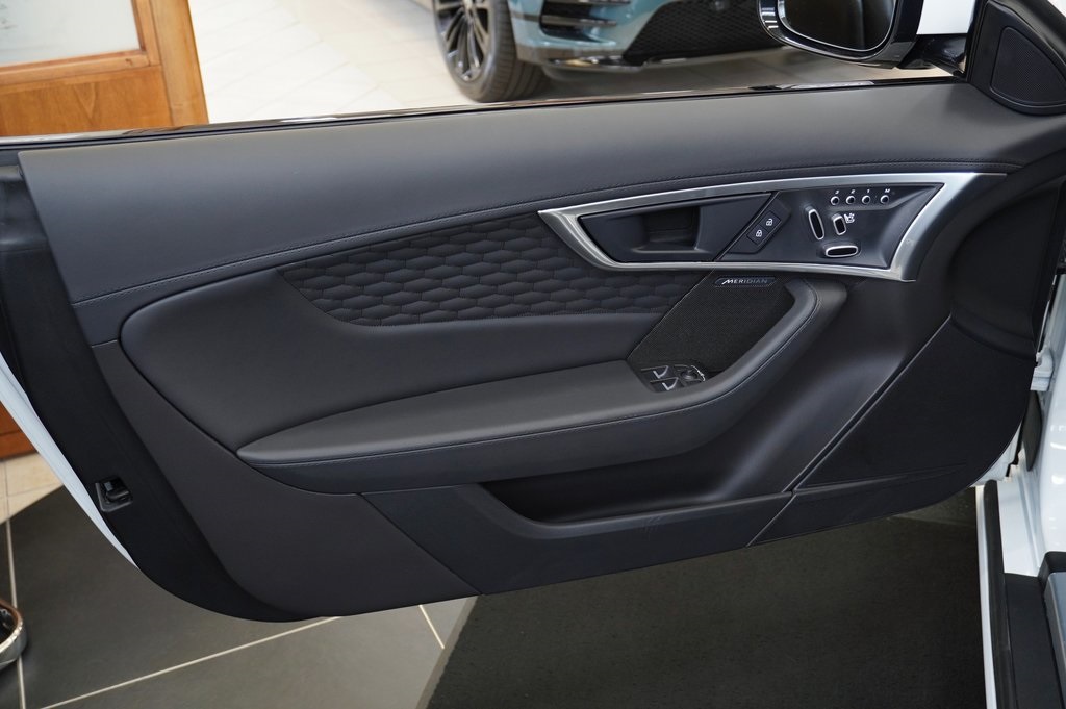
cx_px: 533
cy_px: 354
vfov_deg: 35.4
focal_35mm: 38
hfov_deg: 51.3
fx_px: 1109
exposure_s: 1/40
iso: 800
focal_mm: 25
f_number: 4.5
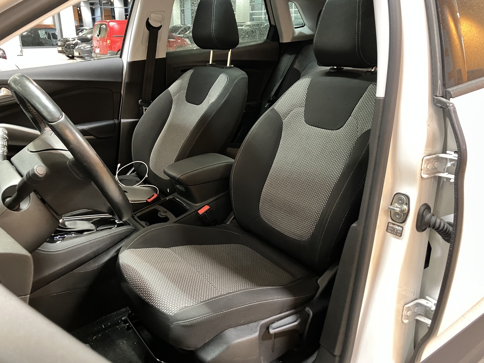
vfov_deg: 48.2
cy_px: 178
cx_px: 235
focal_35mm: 29
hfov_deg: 61.6
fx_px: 406
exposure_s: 1/25
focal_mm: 3.99
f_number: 1.8
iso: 500
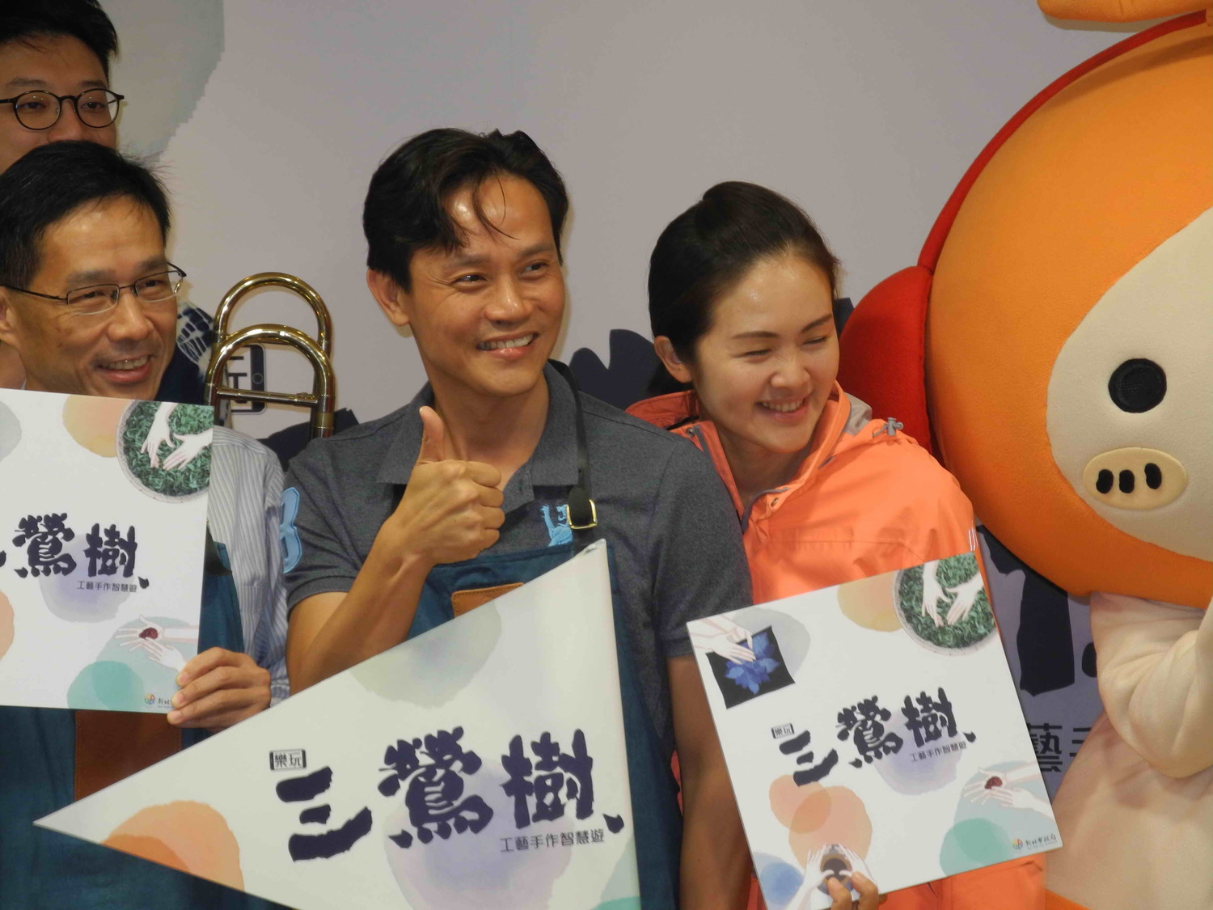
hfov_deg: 14.6
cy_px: 455
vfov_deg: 11.0
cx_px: 606
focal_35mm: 135
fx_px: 4731
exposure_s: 1/30
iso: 200
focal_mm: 28.9
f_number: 5
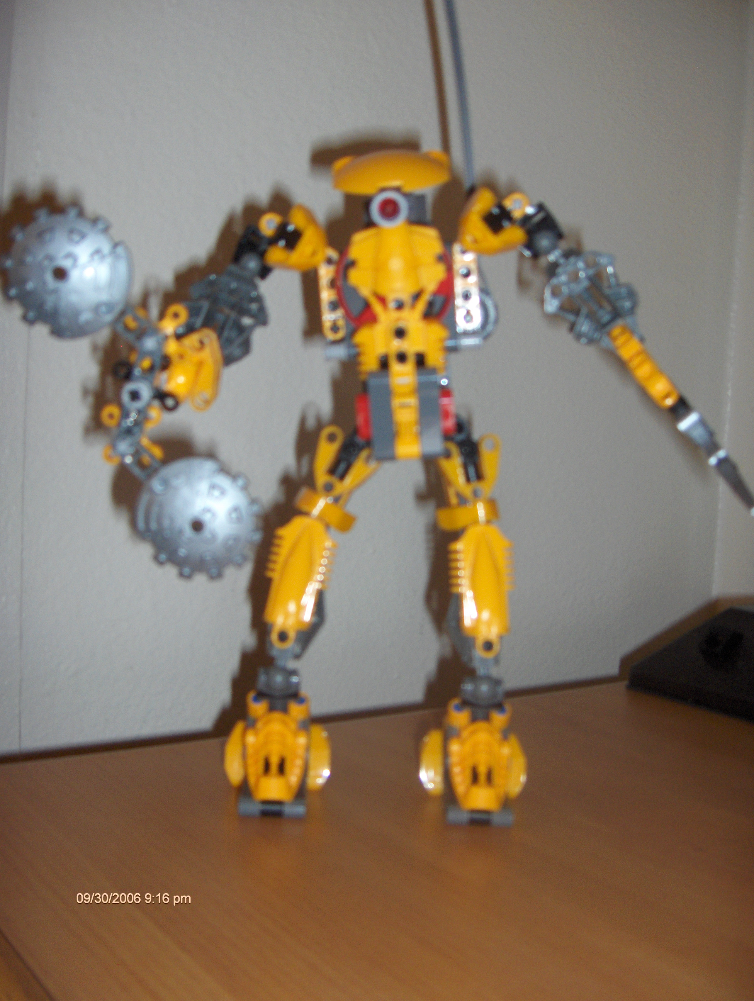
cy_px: 500
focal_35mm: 39
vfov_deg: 47.8
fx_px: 1130
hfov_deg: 36.9
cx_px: 377
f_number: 2.8
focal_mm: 8
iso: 100
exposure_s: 1/60
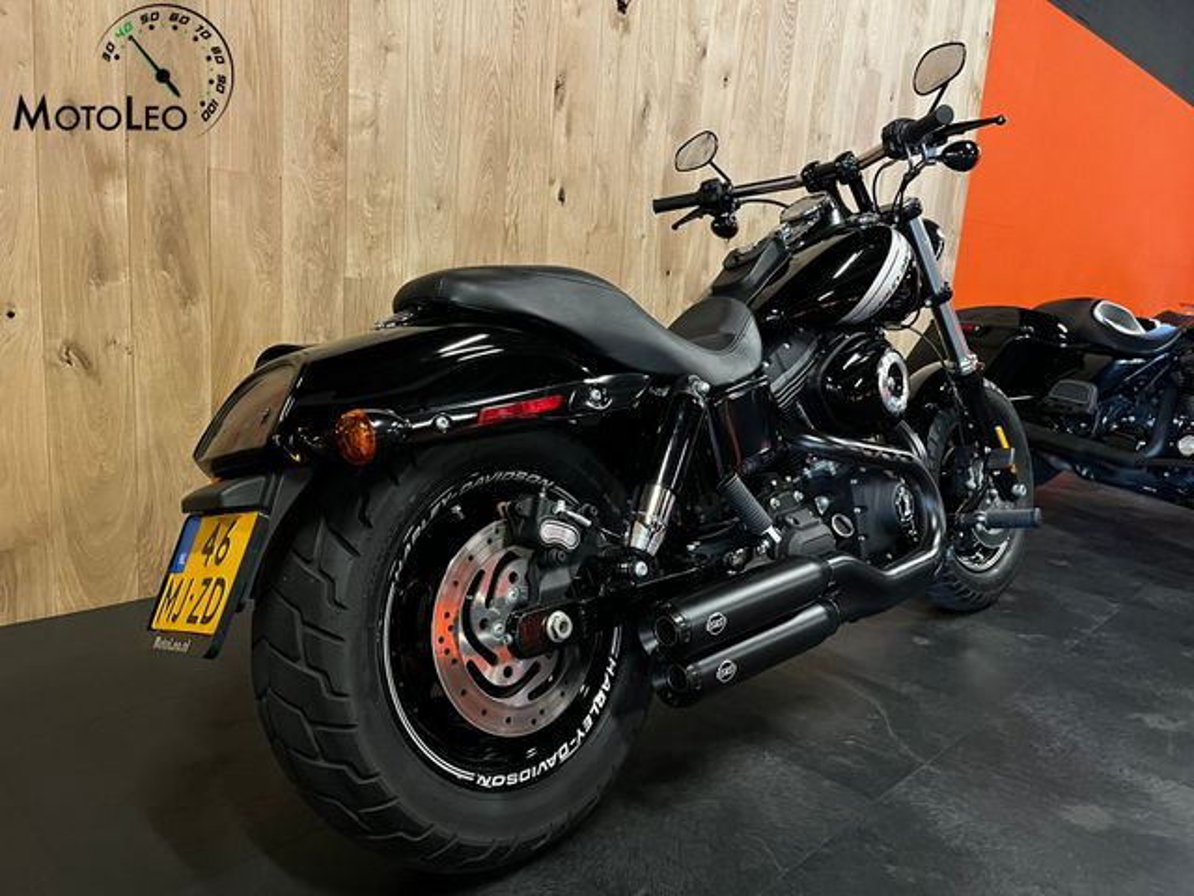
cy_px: 448
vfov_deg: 53.1
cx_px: 597
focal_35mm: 26
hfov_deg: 67.3
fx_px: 897
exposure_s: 1/33
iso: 640
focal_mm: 5.1
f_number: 1.6
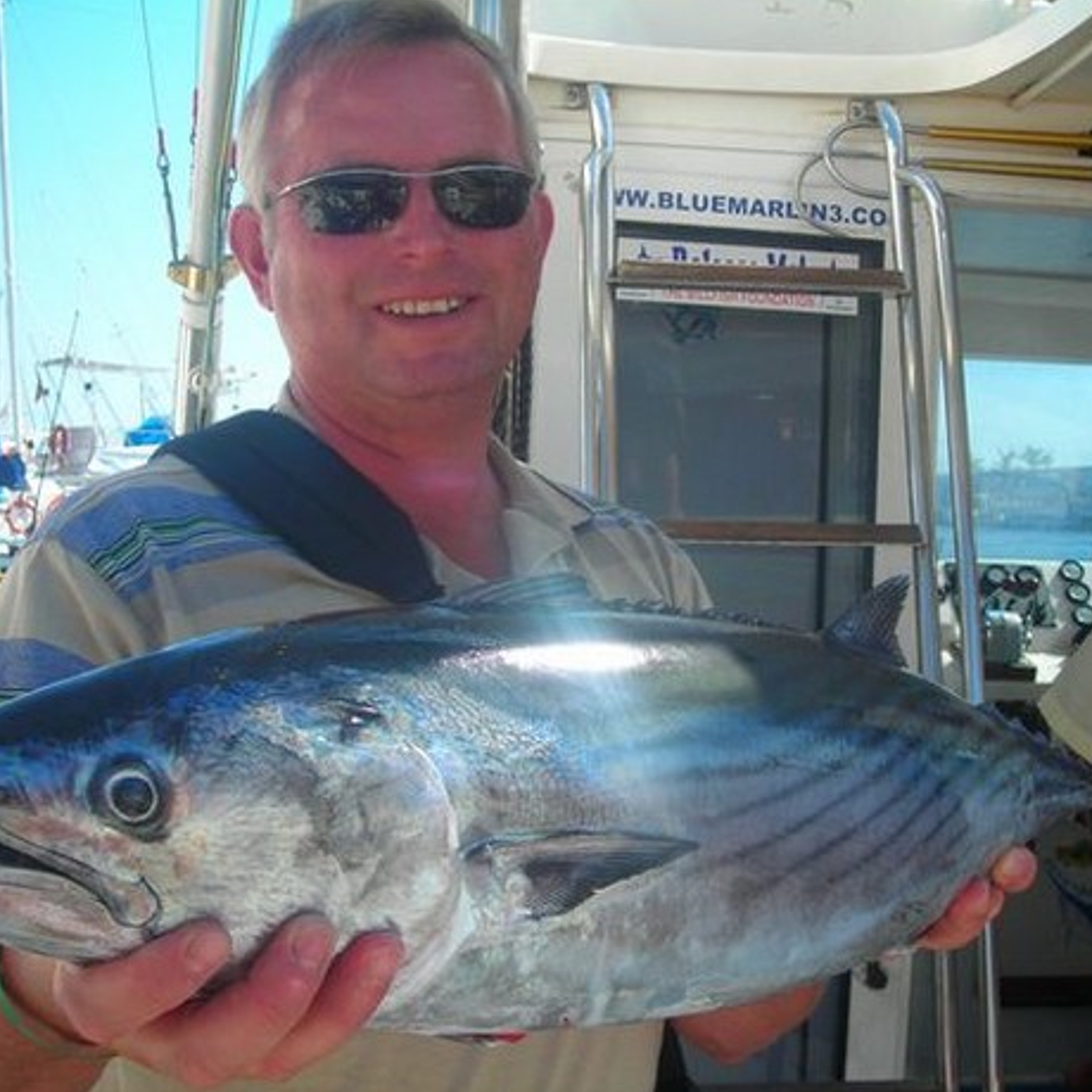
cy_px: 541
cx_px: 537
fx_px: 1642
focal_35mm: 46
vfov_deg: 36.8
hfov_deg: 36.8
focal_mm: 6.3
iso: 50
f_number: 3.2
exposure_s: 1/330
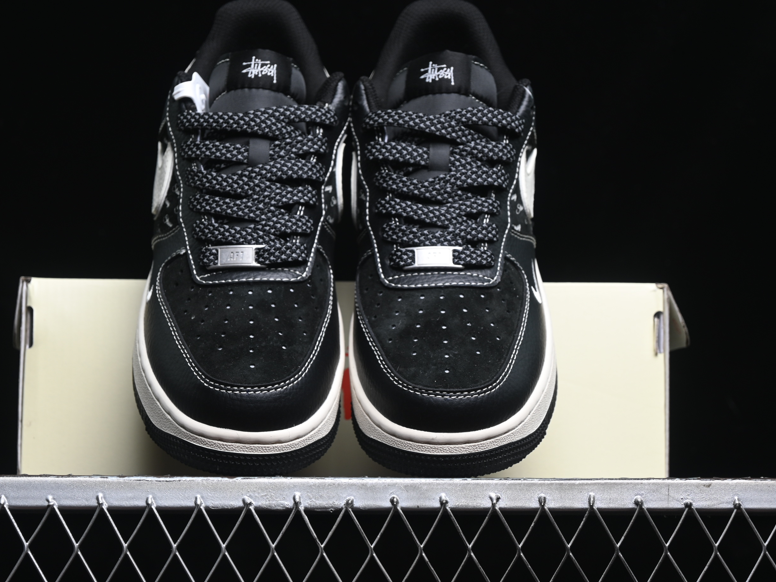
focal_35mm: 82
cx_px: 342
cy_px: 293
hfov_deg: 23.8
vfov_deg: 18.0
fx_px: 1838
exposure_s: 1/60
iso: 160
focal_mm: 50
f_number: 6.3
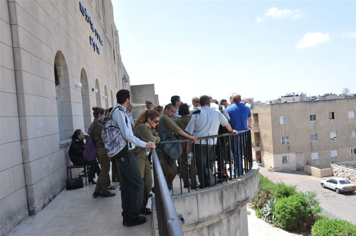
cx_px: 178
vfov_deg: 43.5
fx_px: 296
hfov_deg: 62.0
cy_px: 118
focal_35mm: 30
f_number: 10
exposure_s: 1/400
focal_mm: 20
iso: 500
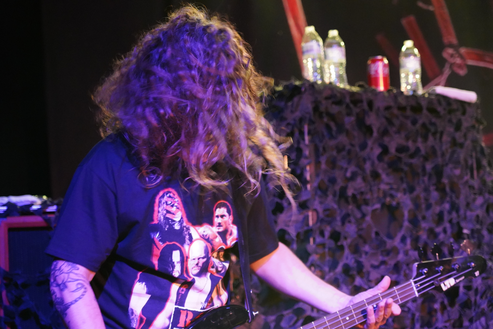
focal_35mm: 105
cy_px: 164
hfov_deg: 19.5
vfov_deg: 13.0
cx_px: 246
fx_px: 1438
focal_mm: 105
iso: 12800
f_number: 4
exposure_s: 1/60
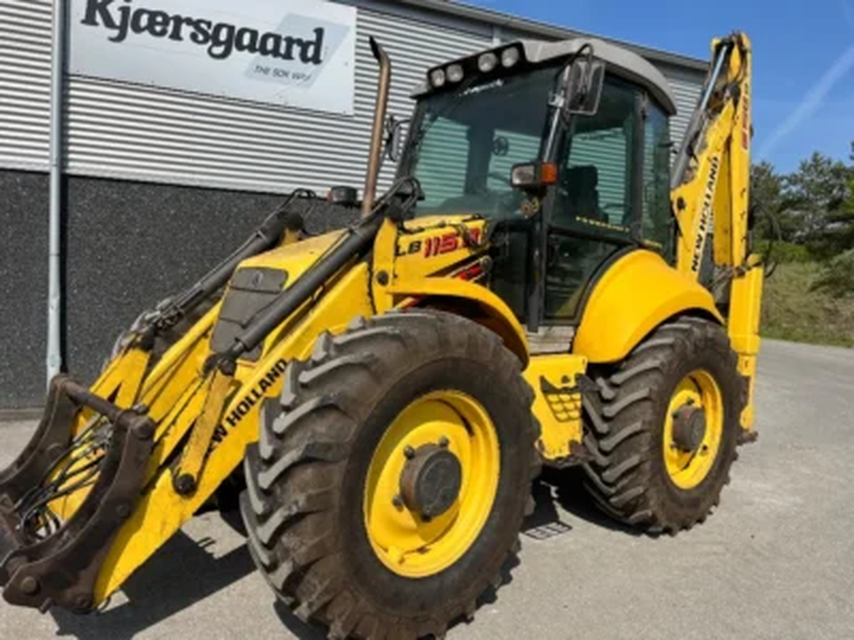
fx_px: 641
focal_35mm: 26
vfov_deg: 53.1
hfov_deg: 67.3
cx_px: 427
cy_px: 320
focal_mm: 5.1
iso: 50
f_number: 1.6
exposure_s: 1/3623
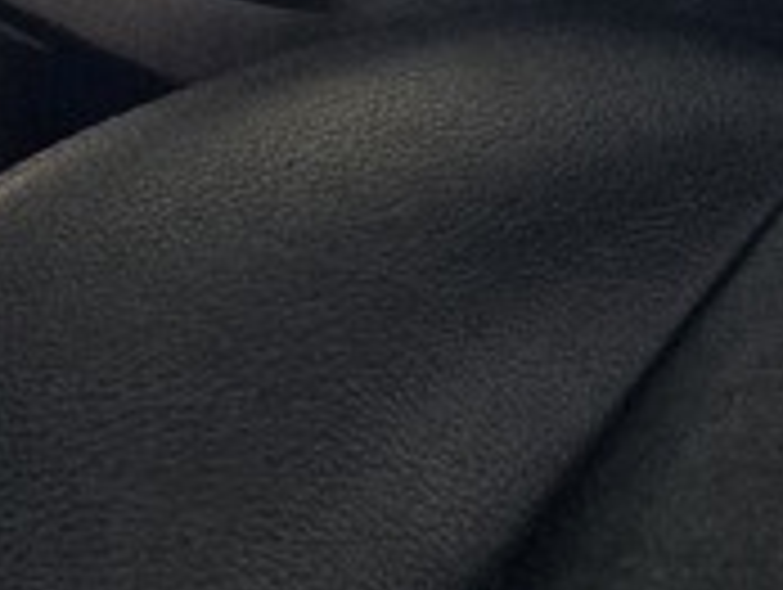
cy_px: -1126
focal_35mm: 135
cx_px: 99
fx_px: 3058
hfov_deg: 14.5
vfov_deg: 9.1
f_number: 1.7
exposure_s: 1/100
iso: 250
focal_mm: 6.25
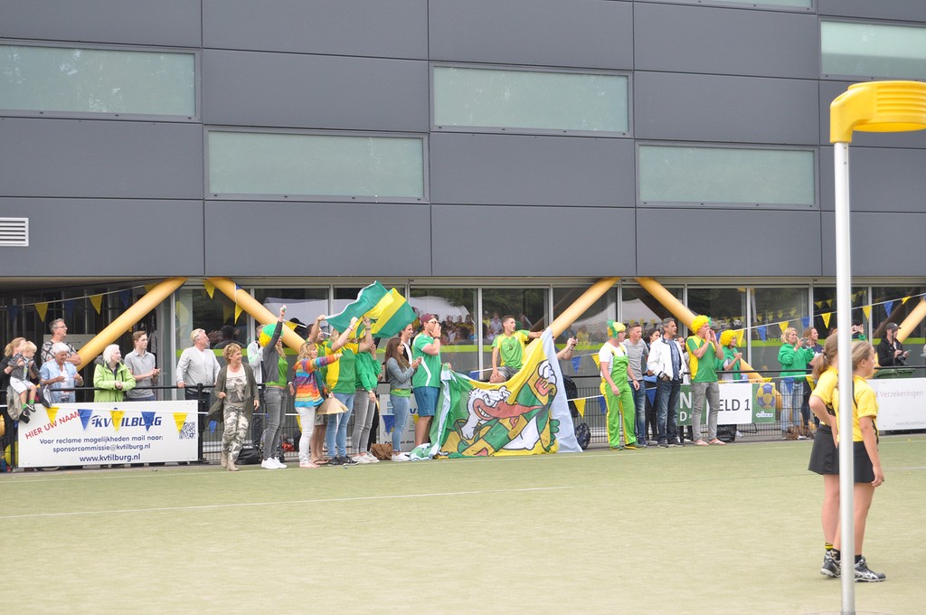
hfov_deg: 24.6
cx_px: 463
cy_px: 308
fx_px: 2119
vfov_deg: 16.5
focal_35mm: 82
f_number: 6.3
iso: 400
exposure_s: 1/160
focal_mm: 55
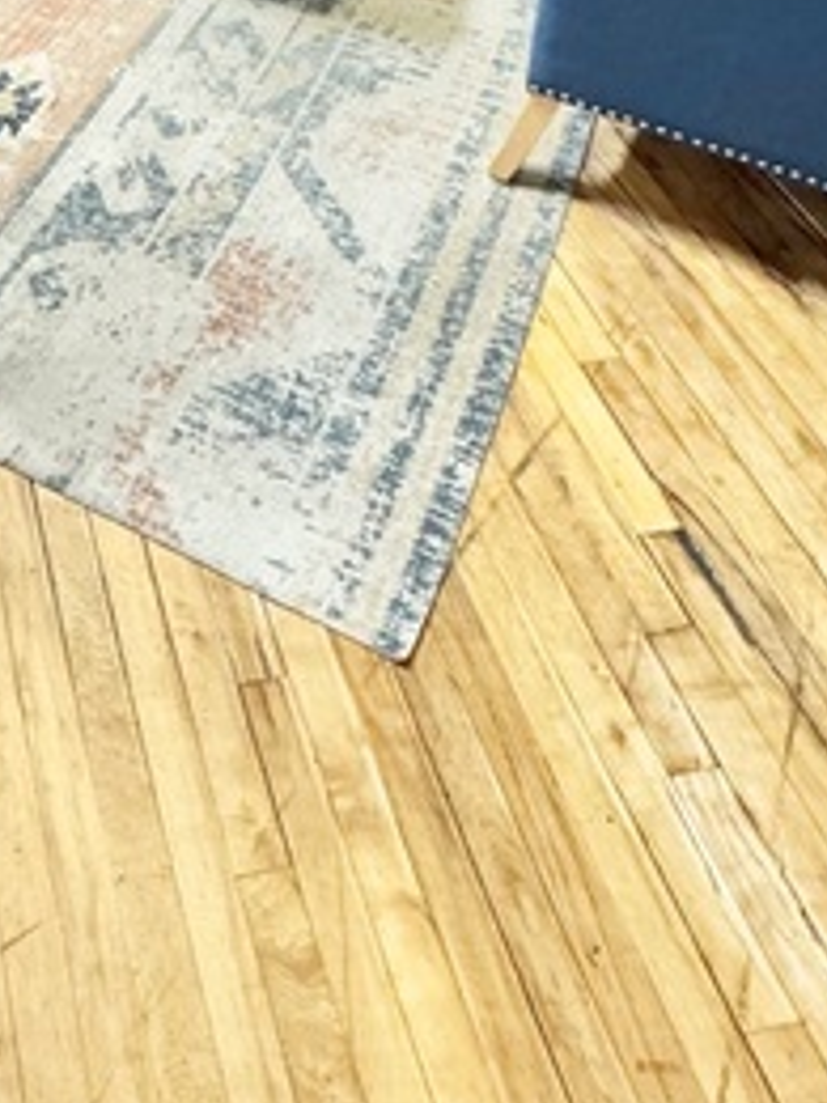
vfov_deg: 36.1
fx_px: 1370
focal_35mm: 43
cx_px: -13
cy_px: -153
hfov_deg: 31.0
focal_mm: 2.22
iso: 1000
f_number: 2.2
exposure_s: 1/60
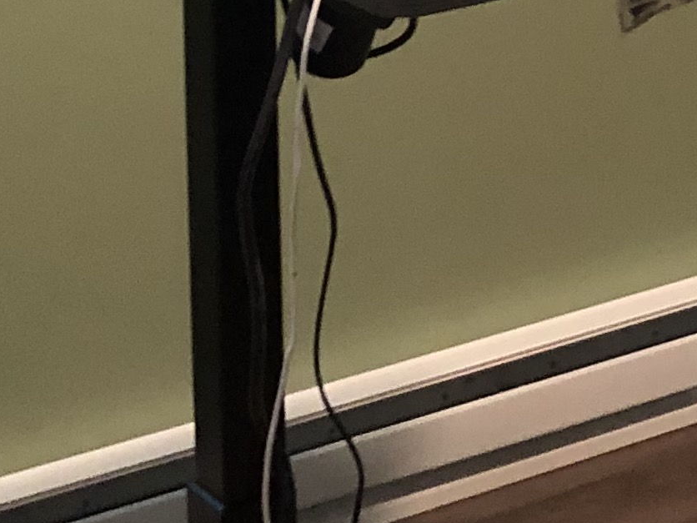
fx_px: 2718
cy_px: -582
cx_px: 824
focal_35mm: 135
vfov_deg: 10.0
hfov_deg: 14.2
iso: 100
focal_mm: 3.99
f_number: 1.8
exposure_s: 1/15
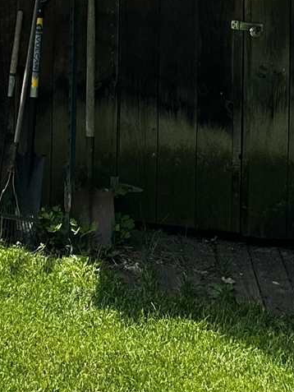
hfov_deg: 12.6
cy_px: -334
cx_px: 10
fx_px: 1313
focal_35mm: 116
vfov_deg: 14.7
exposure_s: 1/2469
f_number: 1.78
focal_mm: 6.86
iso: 80
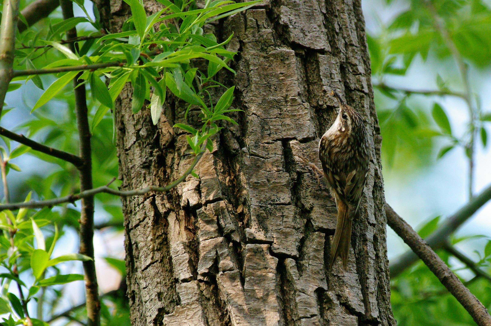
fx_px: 6130
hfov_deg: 4.6
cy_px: 163
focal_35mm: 450
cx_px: 246
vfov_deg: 3.0
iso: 1600
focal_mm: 300
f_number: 5.6
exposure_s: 1/500
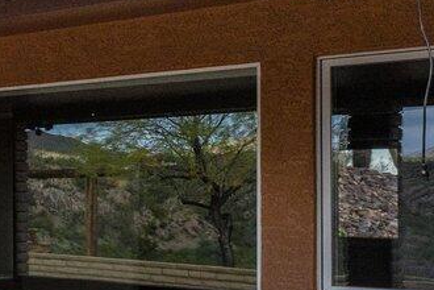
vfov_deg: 15.7
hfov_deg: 15.8
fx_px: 1049
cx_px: -531
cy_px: 187
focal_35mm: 87
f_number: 8
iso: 400
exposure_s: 1/800
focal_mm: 14
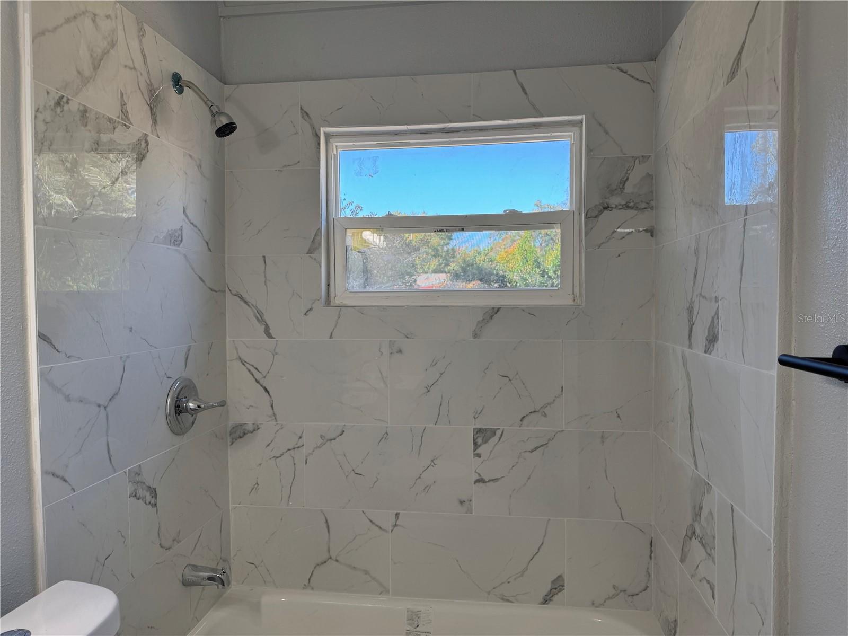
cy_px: 318
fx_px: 588
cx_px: 424
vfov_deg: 56.8
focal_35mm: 24
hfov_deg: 71.6
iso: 80
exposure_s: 1/170
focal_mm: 6.76
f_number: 1.78
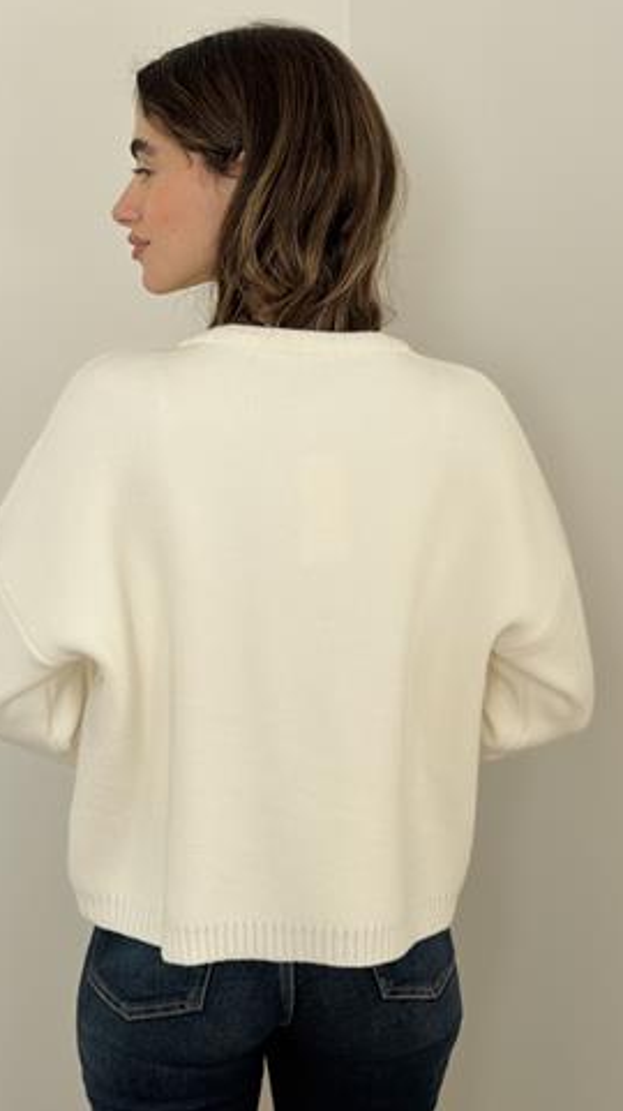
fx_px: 1706
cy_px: 530
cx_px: 298
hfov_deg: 20.7
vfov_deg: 36.0
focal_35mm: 58
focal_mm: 6.76
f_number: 1.78
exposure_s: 1/134
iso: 64
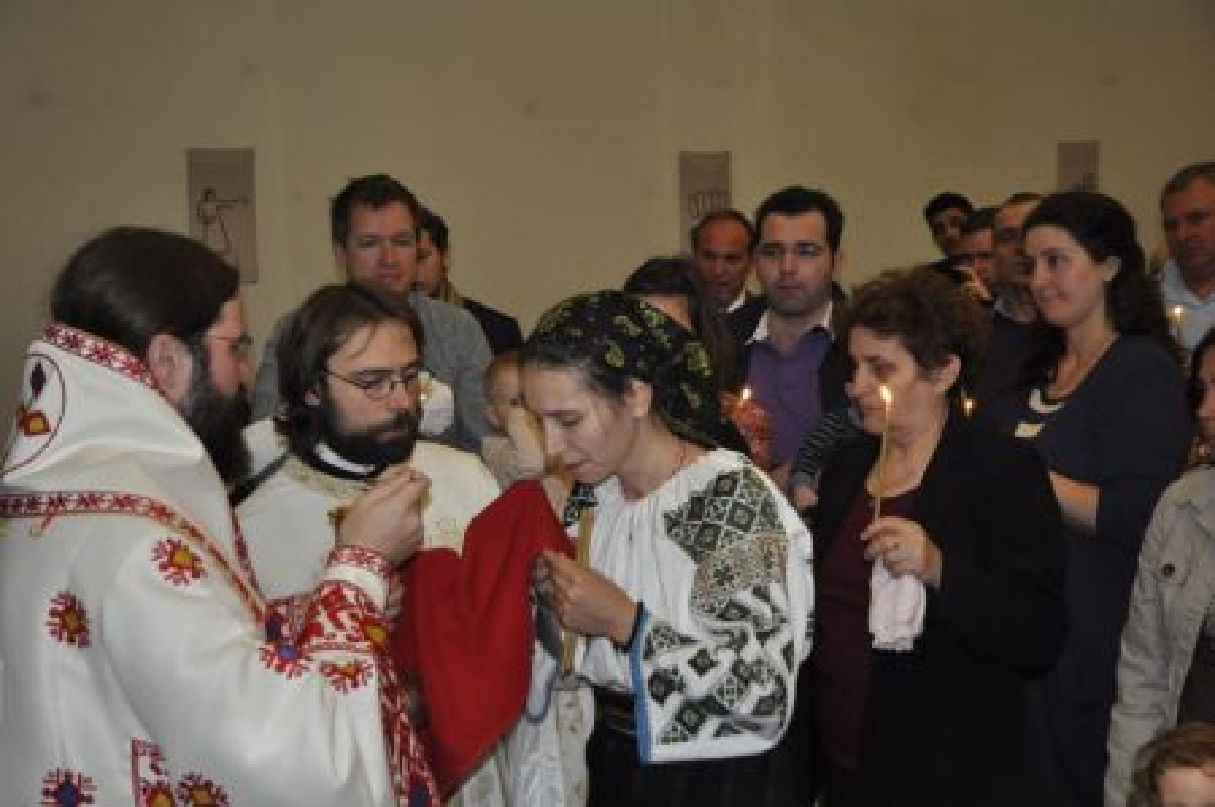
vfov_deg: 28.0
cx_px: 608
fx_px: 1618
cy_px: 404
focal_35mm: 48
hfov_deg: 41.2
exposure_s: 1/60
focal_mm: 32
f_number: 4.5
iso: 800
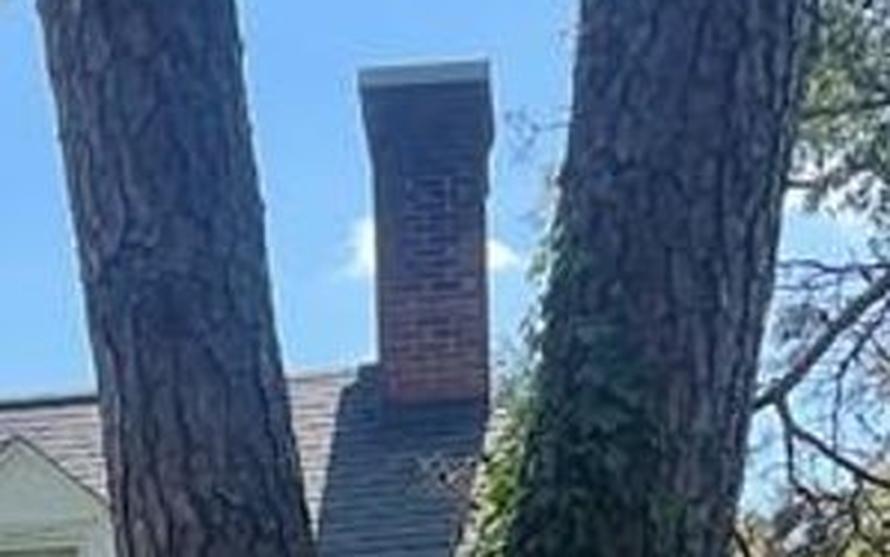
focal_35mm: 134
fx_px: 3251
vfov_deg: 9.4
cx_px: -371
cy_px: 984
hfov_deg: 14.7
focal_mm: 5.1
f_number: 1.6
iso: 32
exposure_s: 1/1212
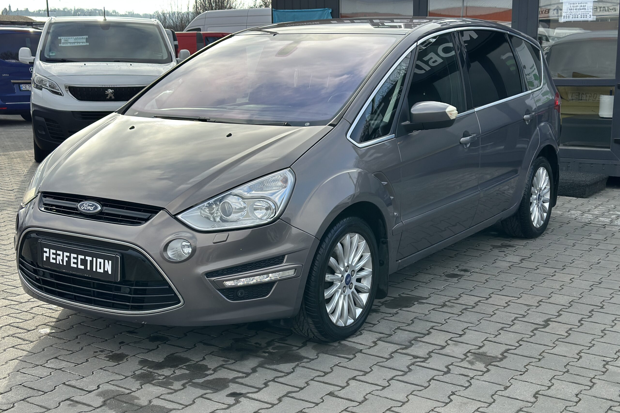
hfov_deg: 39.6
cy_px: 207
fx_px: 861
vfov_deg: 27.0
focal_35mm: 50
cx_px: 310
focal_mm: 6.86
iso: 100
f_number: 1.78
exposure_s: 1/1848
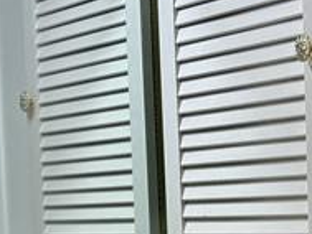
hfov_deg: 13.5
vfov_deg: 10.2
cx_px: 396
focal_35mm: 141
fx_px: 1272
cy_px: 344
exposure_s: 1/120
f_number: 1.6
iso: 64
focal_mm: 5.96
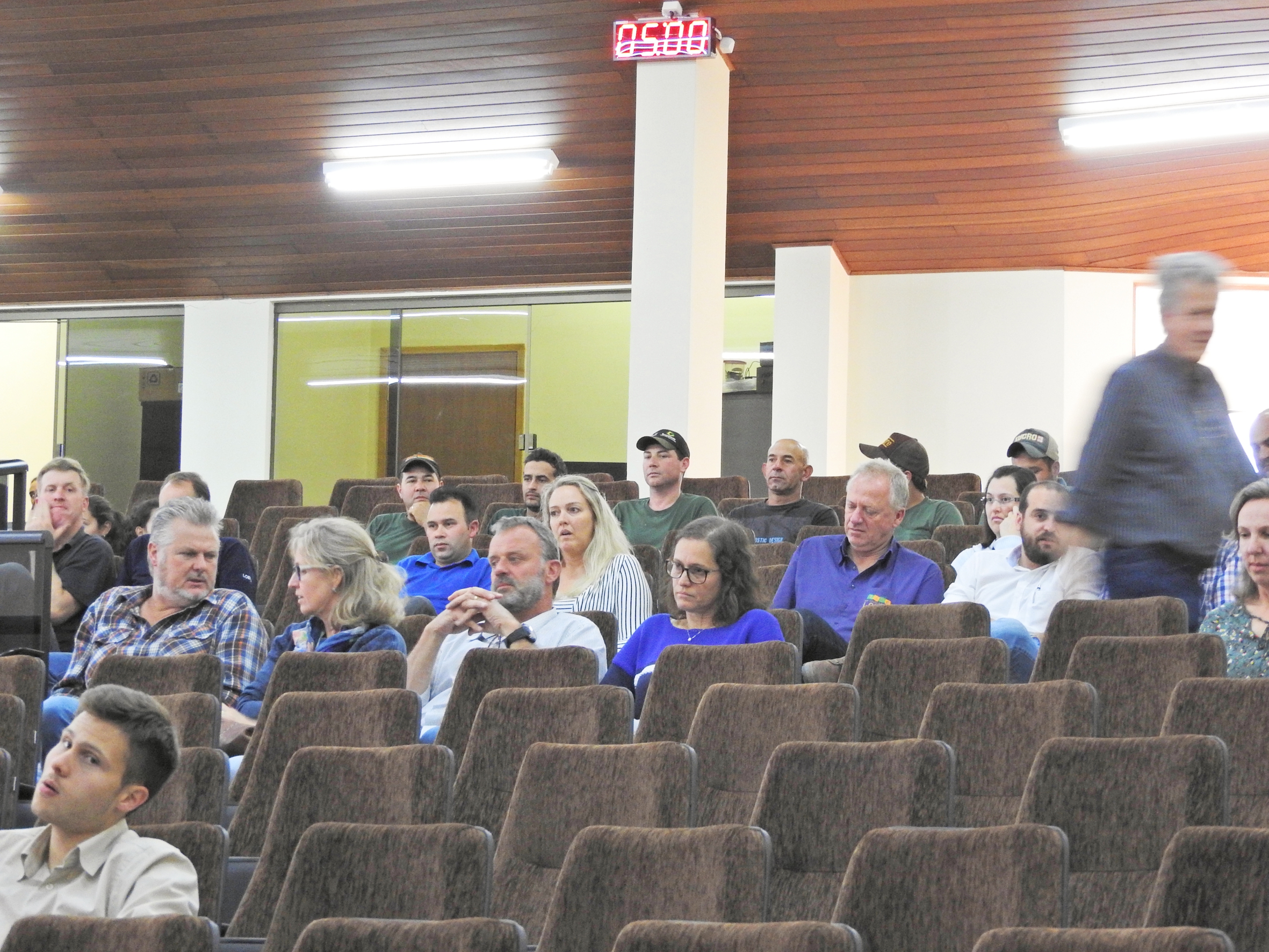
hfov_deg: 15.8
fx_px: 4583
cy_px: 476
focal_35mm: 125
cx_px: 634
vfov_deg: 11.9
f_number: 5
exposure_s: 1/15
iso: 560
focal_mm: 22.4
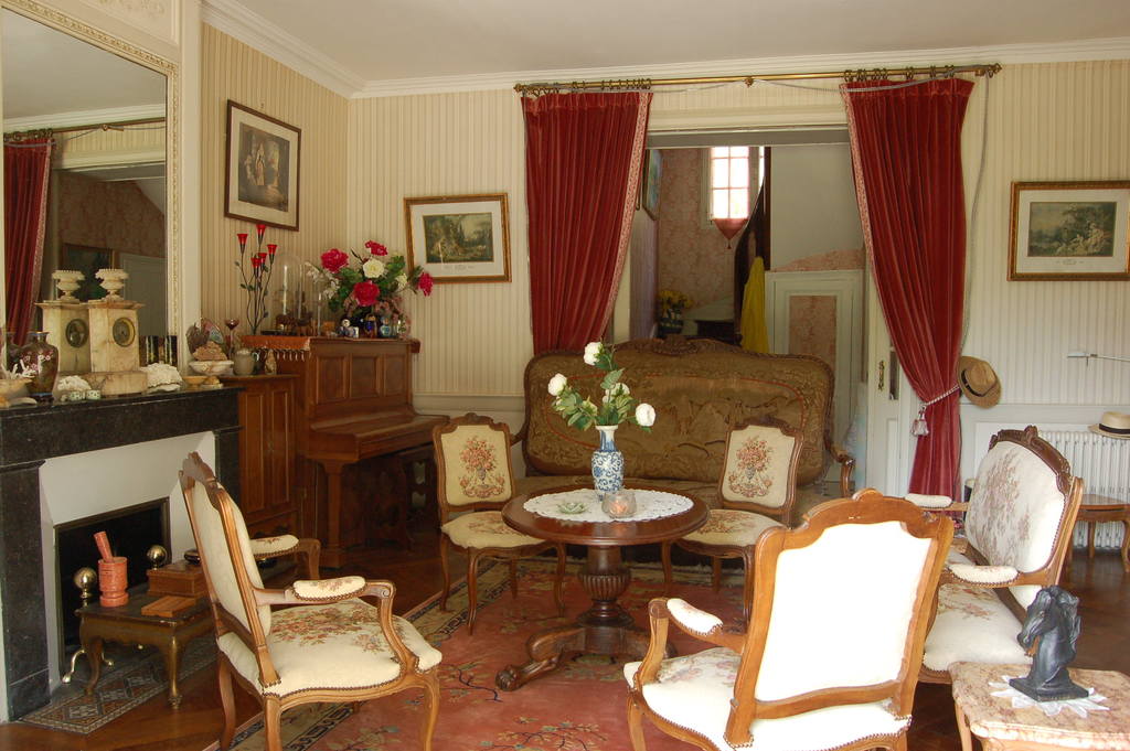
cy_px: 376
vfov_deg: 47.9
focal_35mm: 27
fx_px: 847
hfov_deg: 67.4
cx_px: 565
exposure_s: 1/25
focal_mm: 18
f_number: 7.1
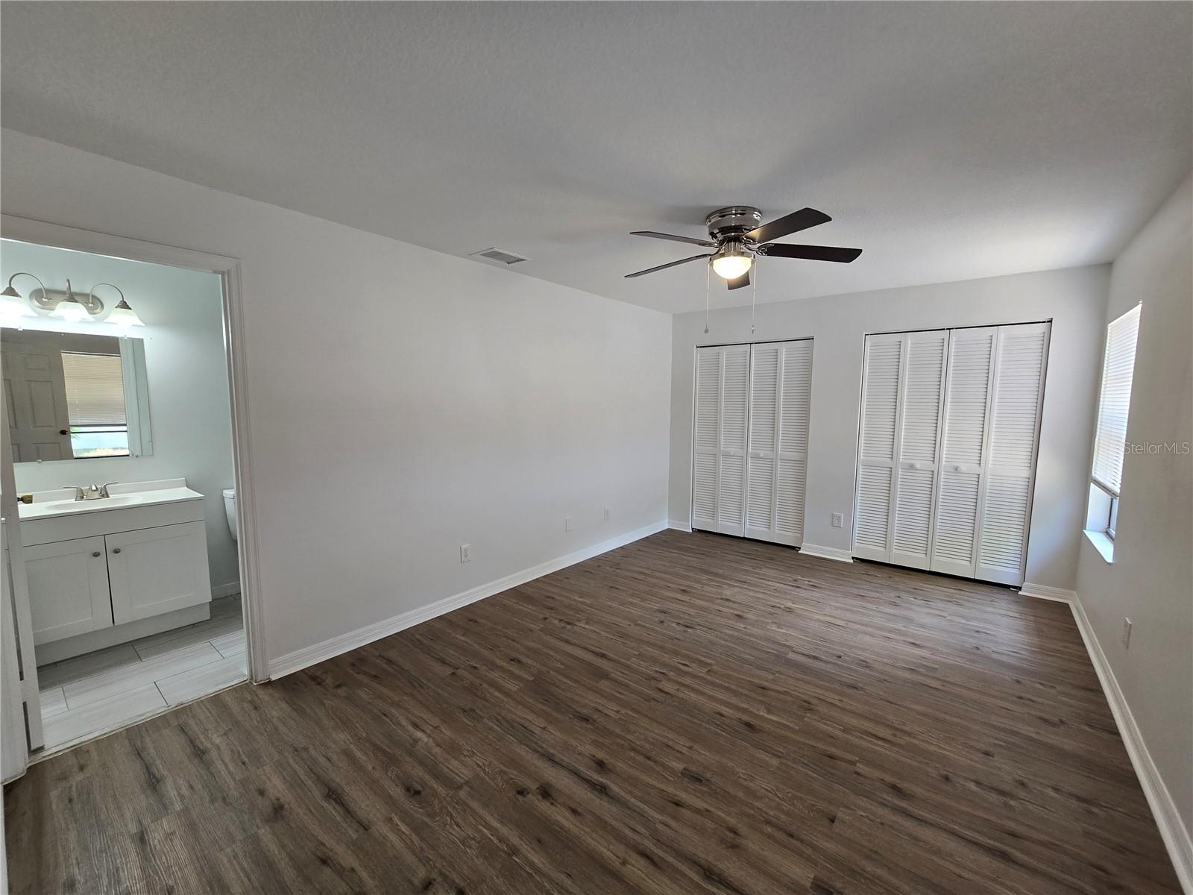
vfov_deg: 89.9
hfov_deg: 106.2
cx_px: 596
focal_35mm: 13
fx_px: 448
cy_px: 448
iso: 125
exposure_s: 1/60
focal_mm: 2.2
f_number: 2.2
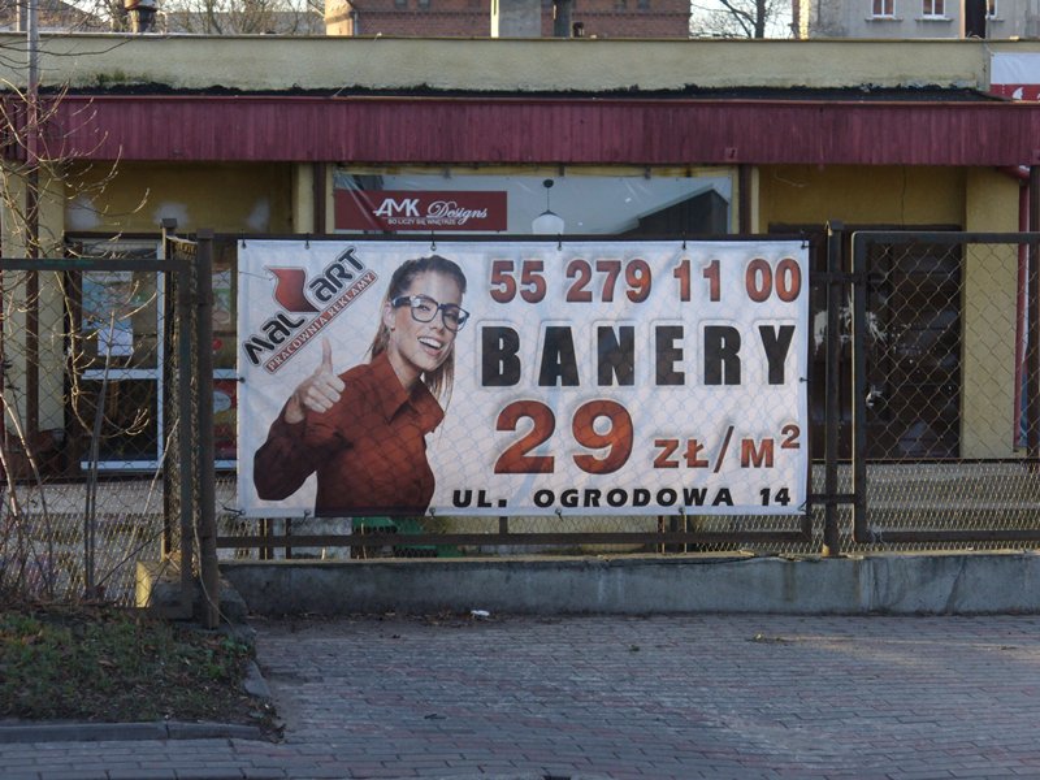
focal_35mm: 138
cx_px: 520
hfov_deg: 14.3
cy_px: 390
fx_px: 4146
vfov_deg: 10.7
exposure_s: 1/100
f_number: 3.8
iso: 100
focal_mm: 22.7
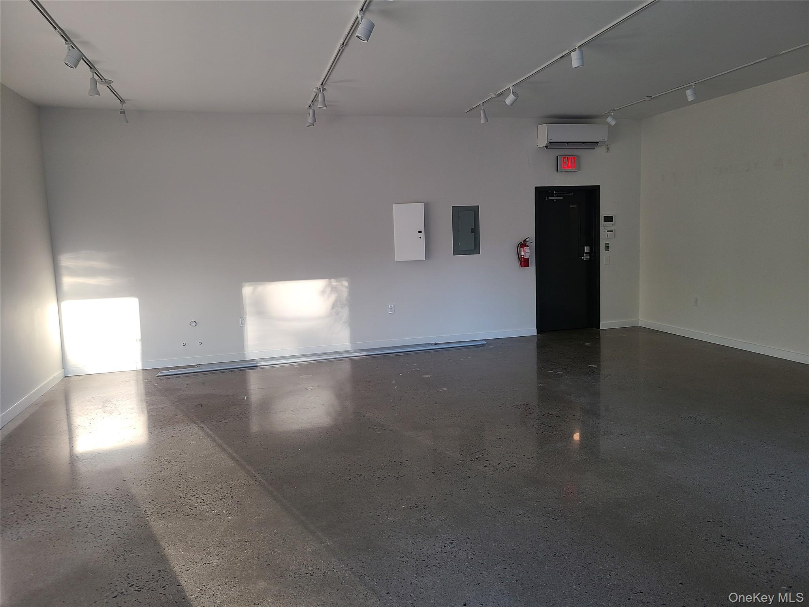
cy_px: 304
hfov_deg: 67.3
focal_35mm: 26
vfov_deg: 53.1
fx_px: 608
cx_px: 404
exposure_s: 1/120
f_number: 1.8
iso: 64
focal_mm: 5.4
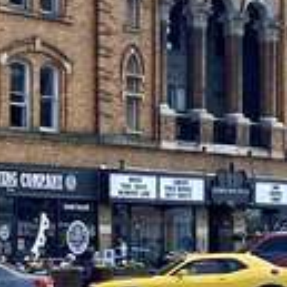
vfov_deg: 12.2
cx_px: -56
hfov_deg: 12.0
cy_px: 269
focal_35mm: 142
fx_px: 1332
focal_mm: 4.25
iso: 32
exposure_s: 1/3125
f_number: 1.8
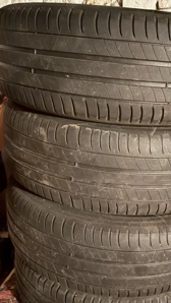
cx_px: 110
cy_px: 163
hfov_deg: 31.1
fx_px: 306
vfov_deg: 52.7
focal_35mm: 38
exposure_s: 1/9
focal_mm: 5.96
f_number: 1.6
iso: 1250
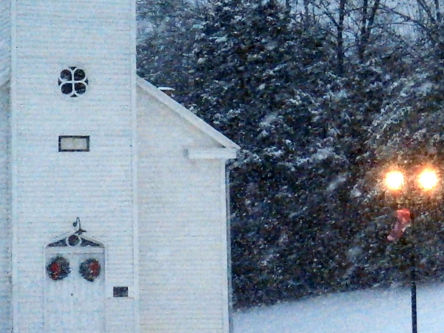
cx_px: 142
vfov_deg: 7.7
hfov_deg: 10.2
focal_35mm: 194
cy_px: 117
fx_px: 2488
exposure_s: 1/160
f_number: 5
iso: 1600
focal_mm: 19.03
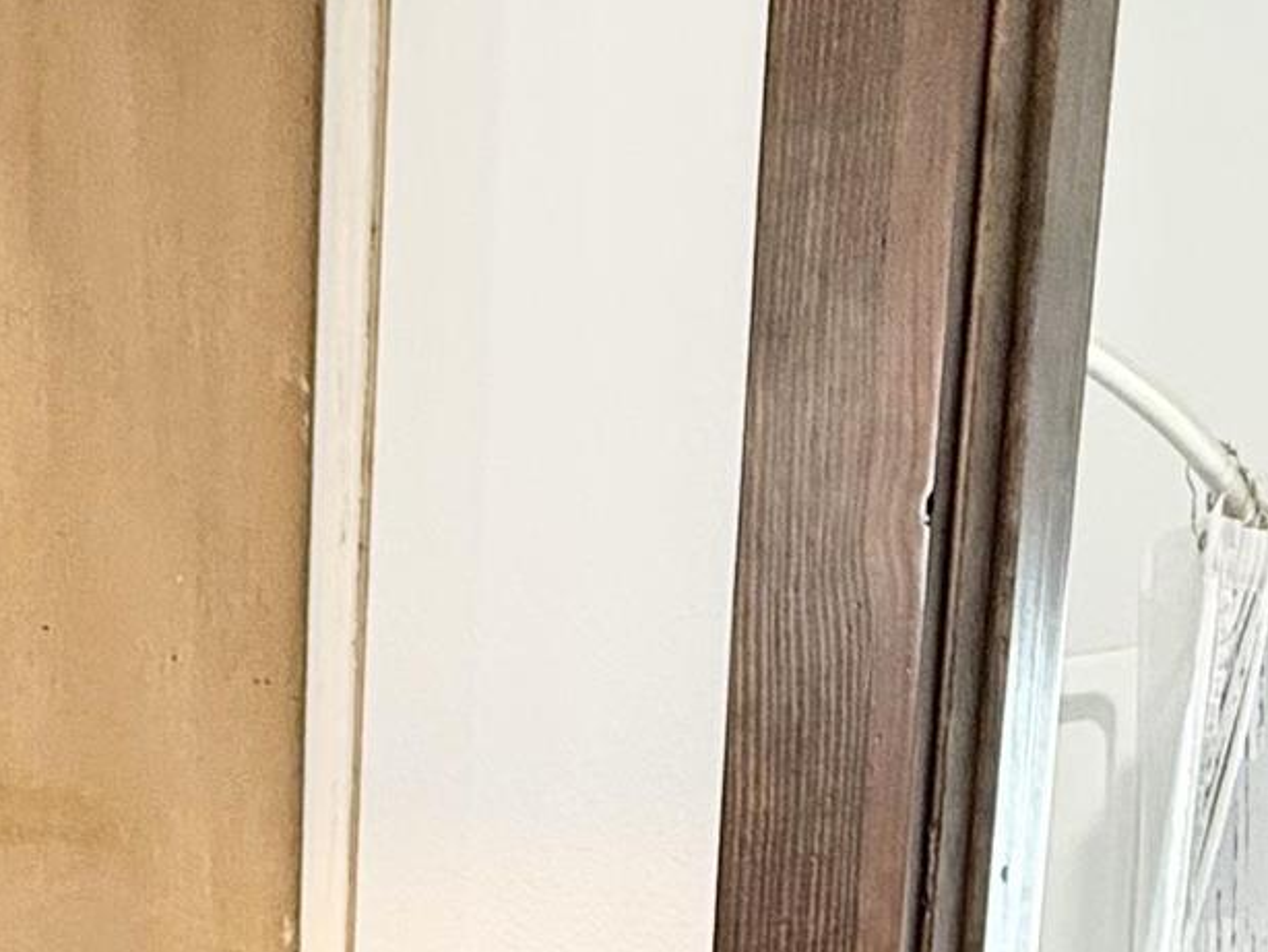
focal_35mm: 70
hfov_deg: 26.6
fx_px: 2565
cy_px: 1778
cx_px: 81
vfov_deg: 16.9
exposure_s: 1/60
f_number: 2.2
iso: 200
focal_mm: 2.22
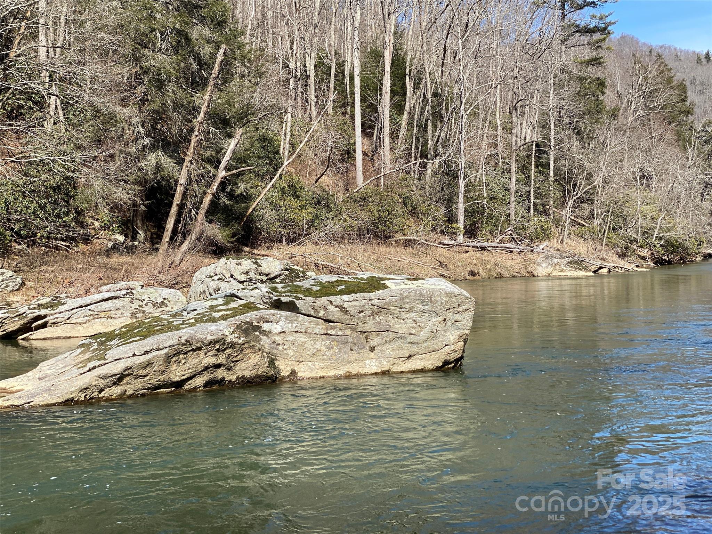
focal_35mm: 52
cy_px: 267
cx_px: 356
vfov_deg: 28.0
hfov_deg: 36.8
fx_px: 1070
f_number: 2
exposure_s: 1/959
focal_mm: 6
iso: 20
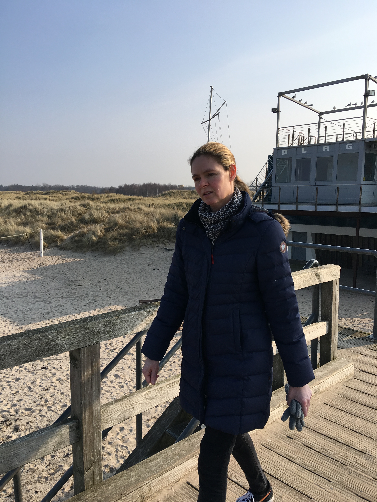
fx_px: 421
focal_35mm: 29
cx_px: 188
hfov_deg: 48.2
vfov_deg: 61.7
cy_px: 251
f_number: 2.2
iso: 25
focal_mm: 4.15
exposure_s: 1/1508
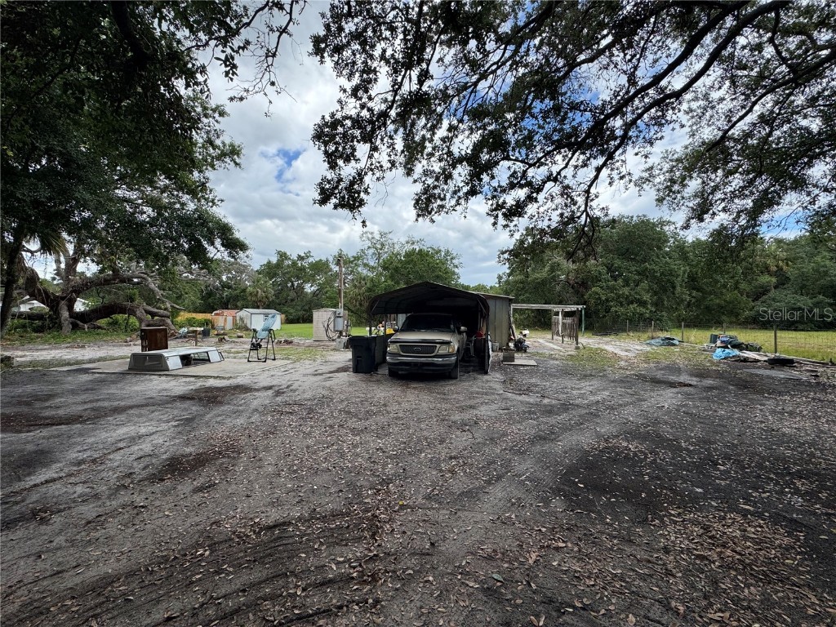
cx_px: 418
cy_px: 314
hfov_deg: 102.1
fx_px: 338
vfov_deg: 85.7
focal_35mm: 14
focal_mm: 2.22
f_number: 2.2
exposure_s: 1/1395
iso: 40
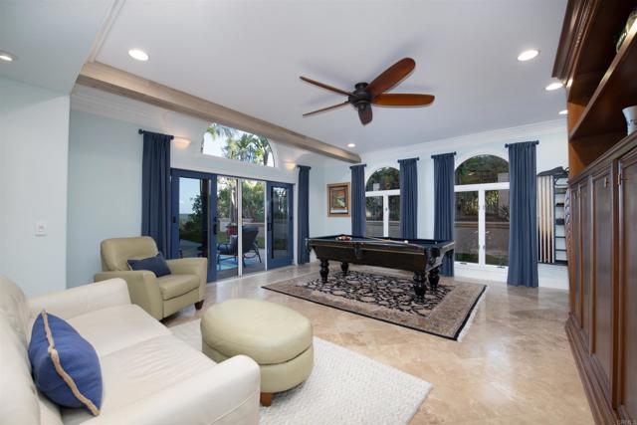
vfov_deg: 81.2
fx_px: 248
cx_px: 318
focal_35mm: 14
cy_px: 212
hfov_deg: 104.2
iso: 320
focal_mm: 14
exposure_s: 1/80
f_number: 7.1
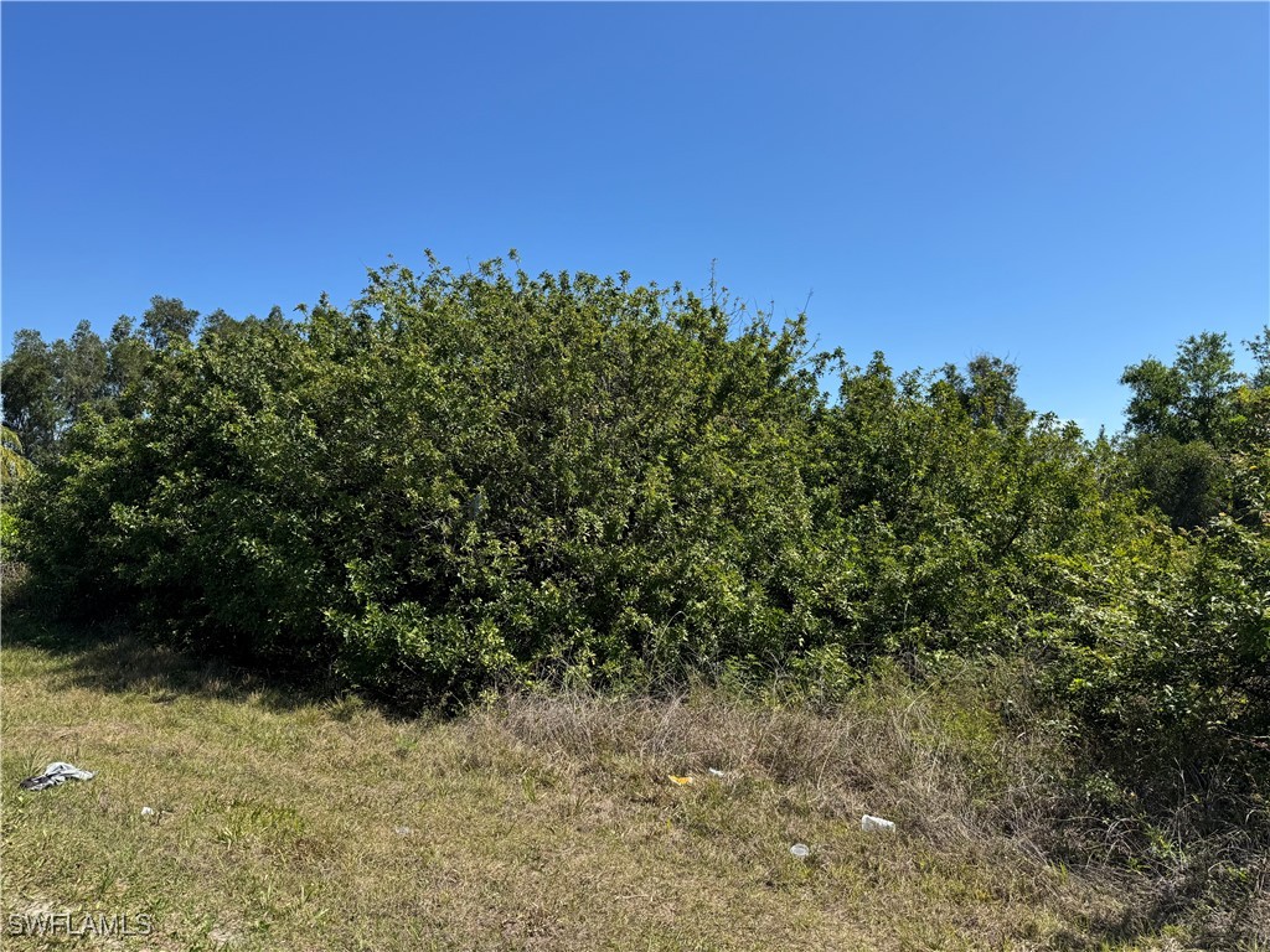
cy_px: 476
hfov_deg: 71.6
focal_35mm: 24
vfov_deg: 56.8
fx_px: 881
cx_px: 635
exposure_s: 1/4049
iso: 80
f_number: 1.78
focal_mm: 6.76
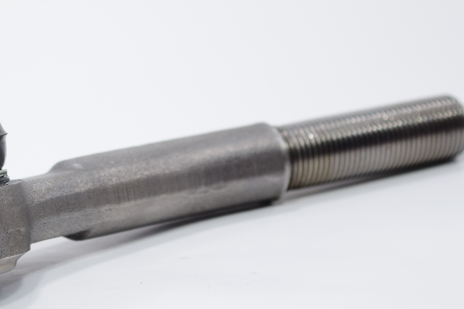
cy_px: 151
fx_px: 1985
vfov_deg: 8.9
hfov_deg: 13.2
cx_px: 45
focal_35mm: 154
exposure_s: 1/100
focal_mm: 48
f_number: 5.3
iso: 400
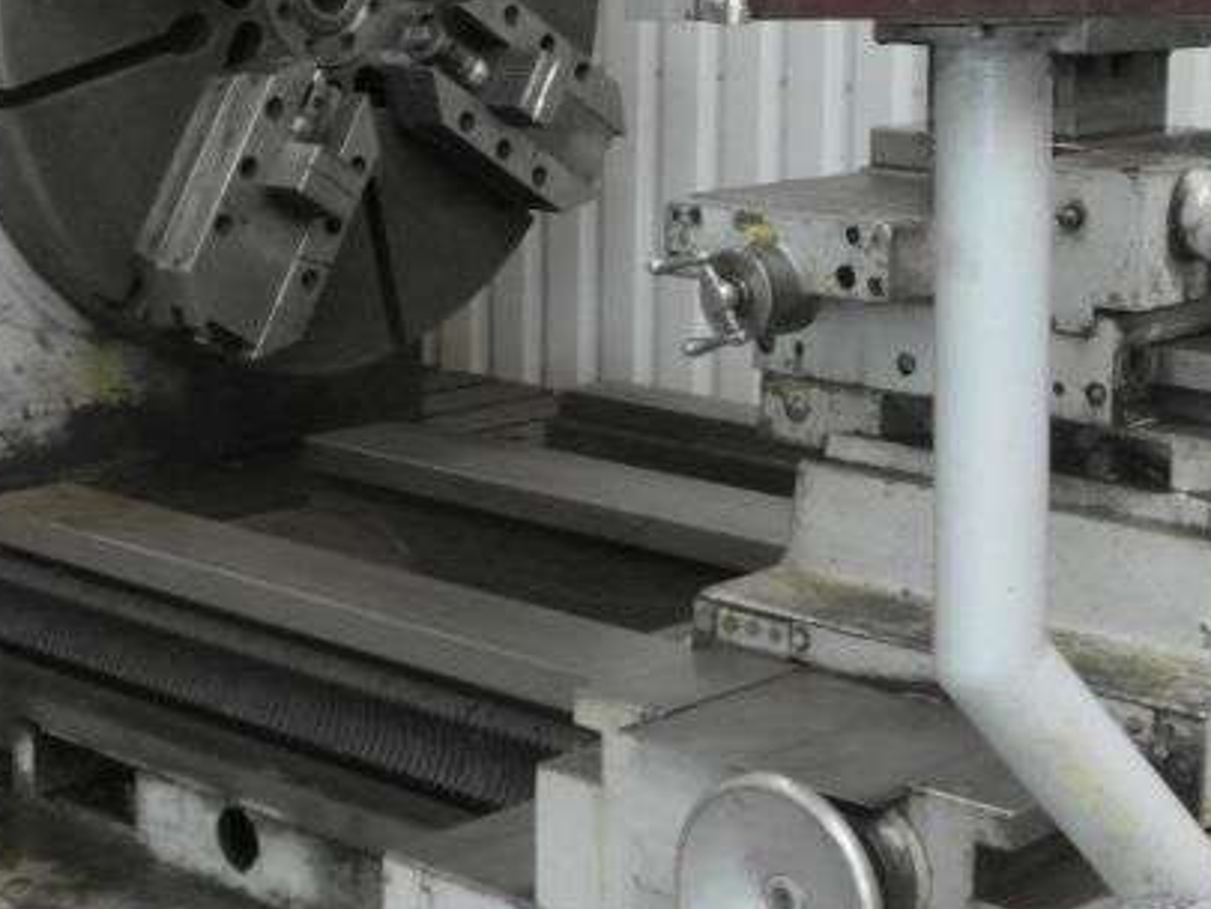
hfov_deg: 23.6
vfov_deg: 17.8
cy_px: 452
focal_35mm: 83
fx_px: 2905
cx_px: 625
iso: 800
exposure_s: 1/45
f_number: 3.2
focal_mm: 7.5
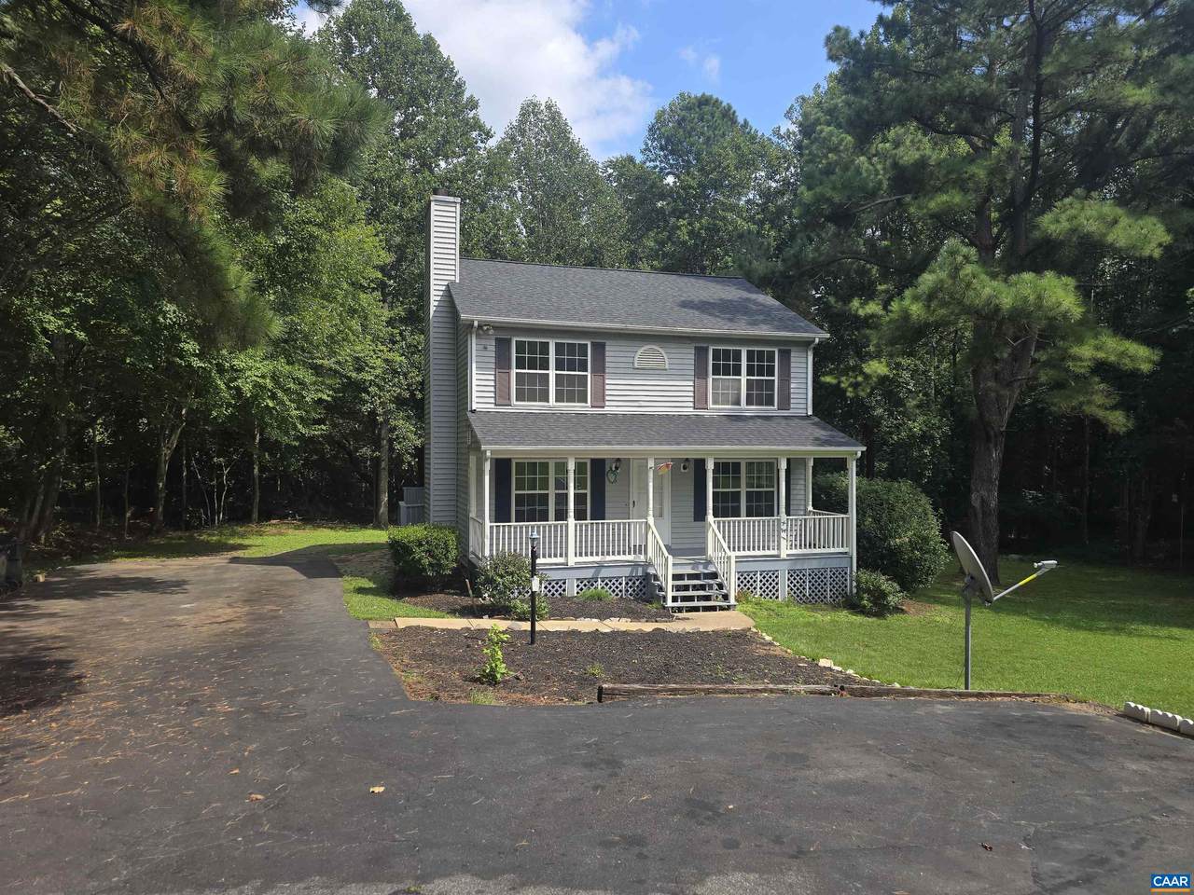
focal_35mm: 23
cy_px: 448
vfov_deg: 58.9
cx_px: 597
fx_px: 793
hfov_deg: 73.9
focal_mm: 6.3
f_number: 1.7
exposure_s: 1/440
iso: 12
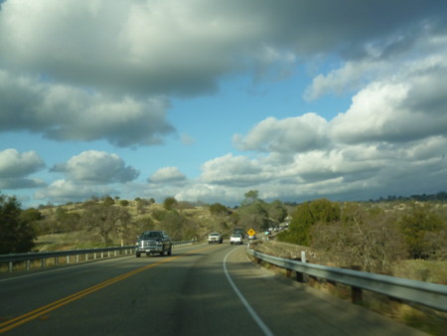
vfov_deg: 39.7
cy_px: 168
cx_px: 224
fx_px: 465
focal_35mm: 36
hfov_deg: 51.3
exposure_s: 1/160
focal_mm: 6.4
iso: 200
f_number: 10
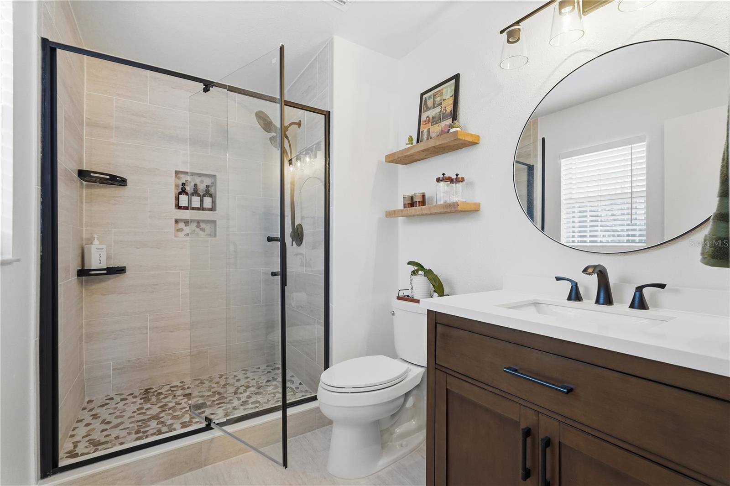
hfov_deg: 95.0
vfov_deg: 72.0
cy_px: 243
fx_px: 334
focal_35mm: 16
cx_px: 365
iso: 3200
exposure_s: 1/320
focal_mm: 16.5
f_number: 7.1
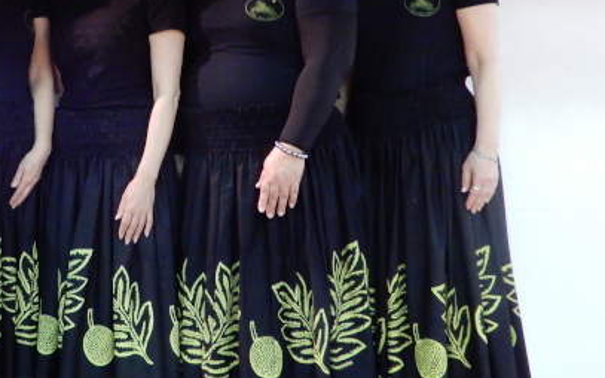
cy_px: 95
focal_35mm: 73
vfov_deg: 17.7
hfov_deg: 27.1
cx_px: 51
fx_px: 1203
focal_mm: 6.2
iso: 800
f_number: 4
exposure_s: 1/8
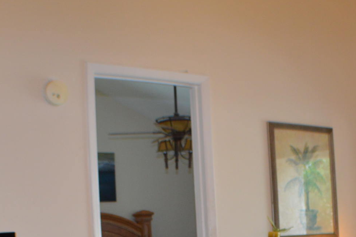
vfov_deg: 11.9
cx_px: 237
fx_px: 1097
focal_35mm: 111
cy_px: 335
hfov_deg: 18.4
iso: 400
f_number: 4
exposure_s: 1/25
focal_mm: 24
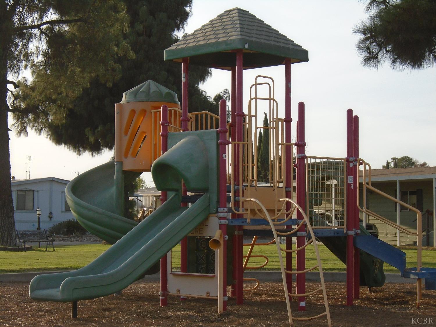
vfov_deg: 18.7
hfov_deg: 24.7
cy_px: 164
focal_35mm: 79
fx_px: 995
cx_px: 218
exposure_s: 1/250
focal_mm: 14
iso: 100
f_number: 6.1
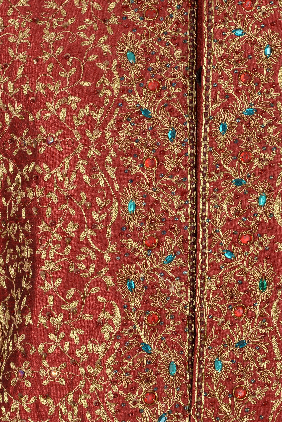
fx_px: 2594
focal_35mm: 221
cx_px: 219
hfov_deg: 6.2
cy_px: 191
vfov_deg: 9.3
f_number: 13
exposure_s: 1/125
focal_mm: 120
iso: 125
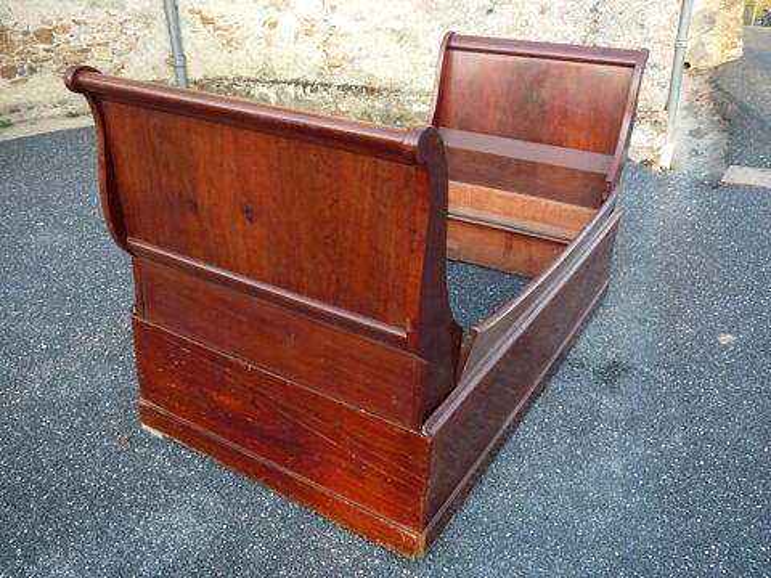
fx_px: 668
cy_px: 289
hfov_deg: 60.0
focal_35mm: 30
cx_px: 386
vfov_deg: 46.8
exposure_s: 1/40
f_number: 3.3
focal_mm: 5.2
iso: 100
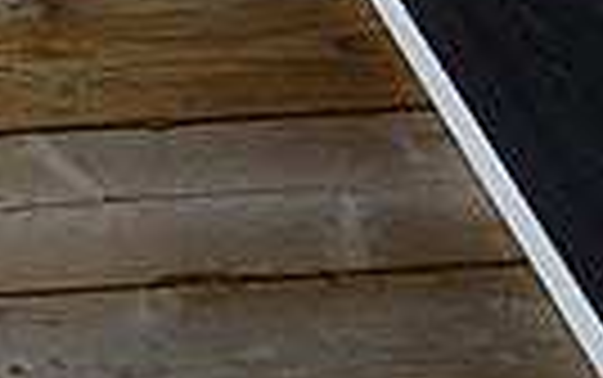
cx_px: -616
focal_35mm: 137
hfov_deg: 13.1
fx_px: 2253
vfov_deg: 8.8
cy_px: -500
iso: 100
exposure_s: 1/200
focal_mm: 4.8
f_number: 5
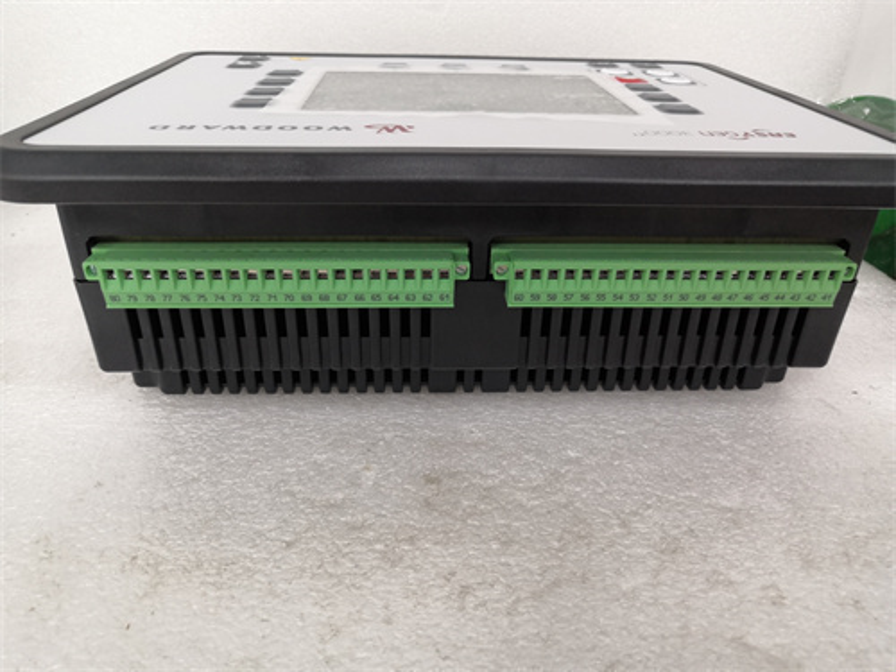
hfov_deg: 65.3
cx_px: 448
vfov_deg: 51.4
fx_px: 699
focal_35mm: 27
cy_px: 336
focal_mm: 3.95
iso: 250
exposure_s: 1/33.3
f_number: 1.8
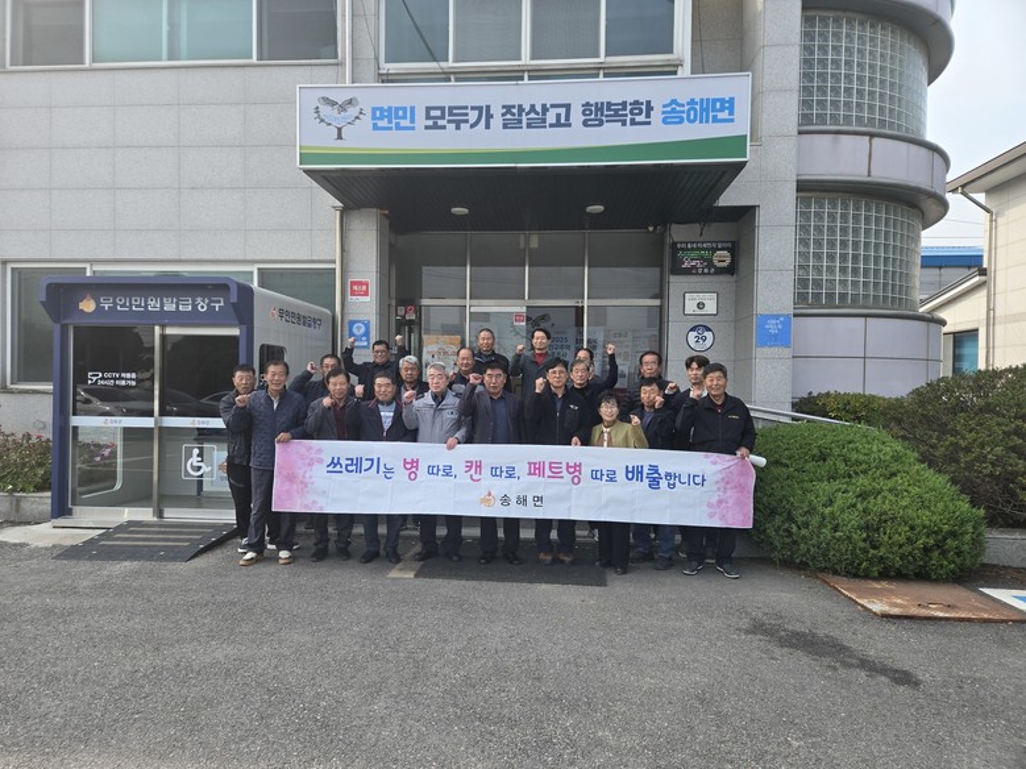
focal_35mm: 23
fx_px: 682
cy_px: 384
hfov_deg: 73.9
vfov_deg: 58.9
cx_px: 513
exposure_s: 1/1989
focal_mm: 5.4
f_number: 1.8
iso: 80
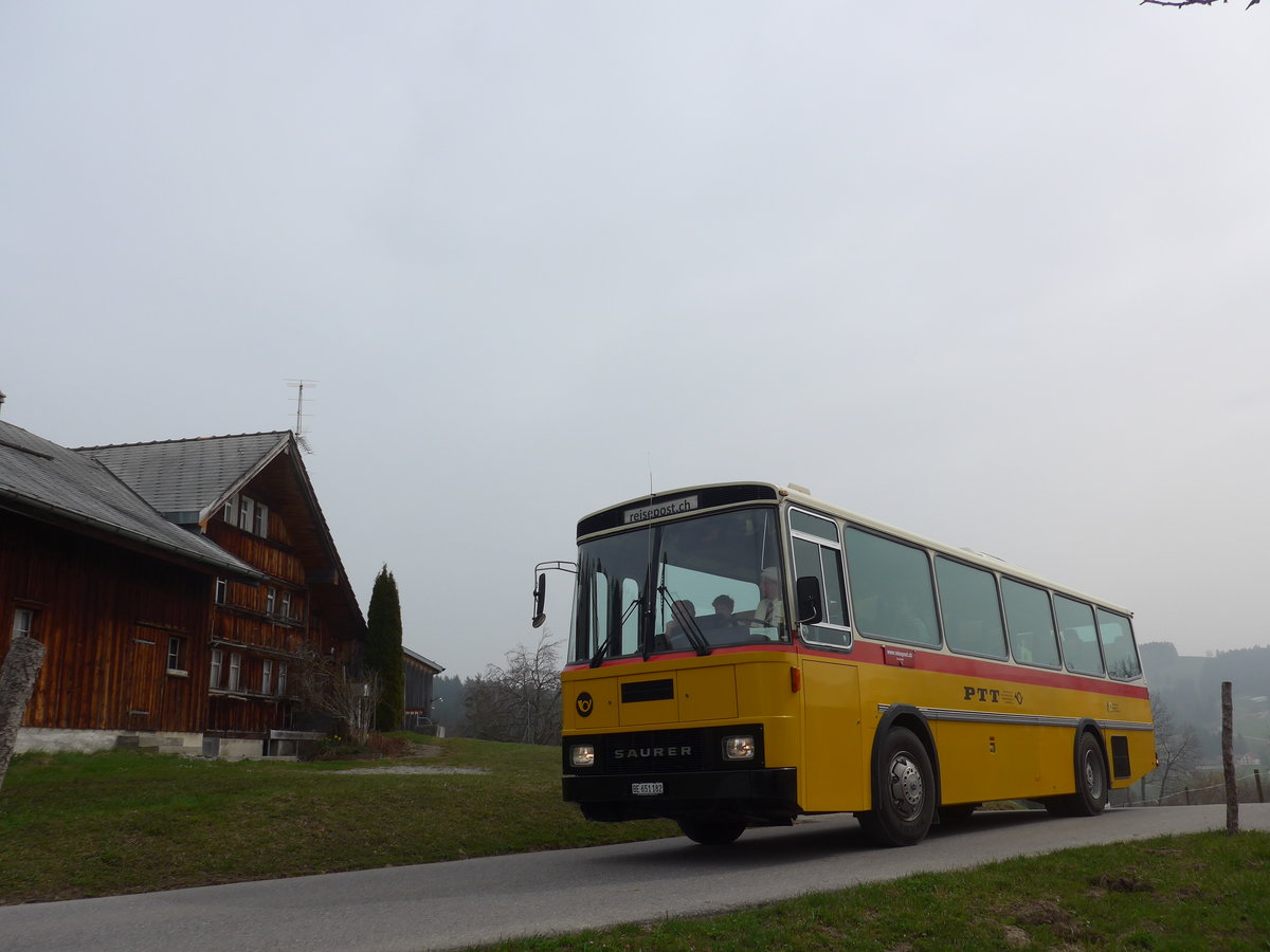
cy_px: 476
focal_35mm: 29
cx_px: 635
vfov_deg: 48.2
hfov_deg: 61.7
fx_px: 1064
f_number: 3.2
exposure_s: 1/2000
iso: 80
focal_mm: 6
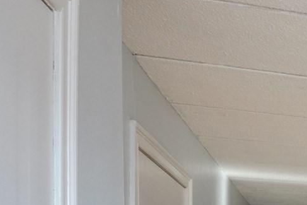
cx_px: 541
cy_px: 313
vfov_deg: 18.8
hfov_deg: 21.7
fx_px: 537
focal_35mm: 63
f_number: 9
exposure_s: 1/13
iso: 400
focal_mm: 10
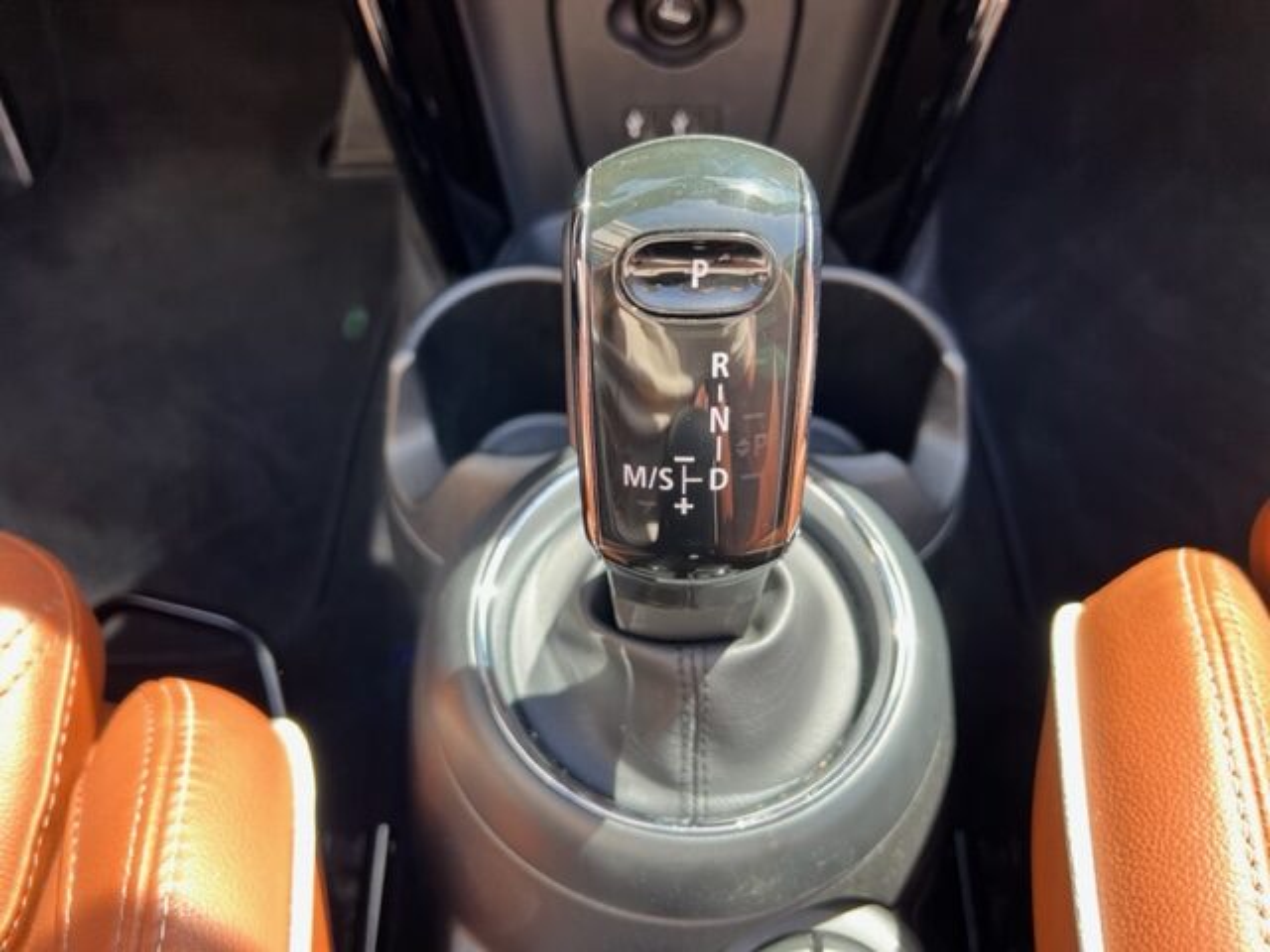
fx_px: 954
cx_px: 635
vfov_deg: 53.1
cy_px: 476
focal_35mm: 26
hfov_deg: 67.3
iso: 32
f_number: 1.5
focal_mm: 5.7
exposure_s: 1/145
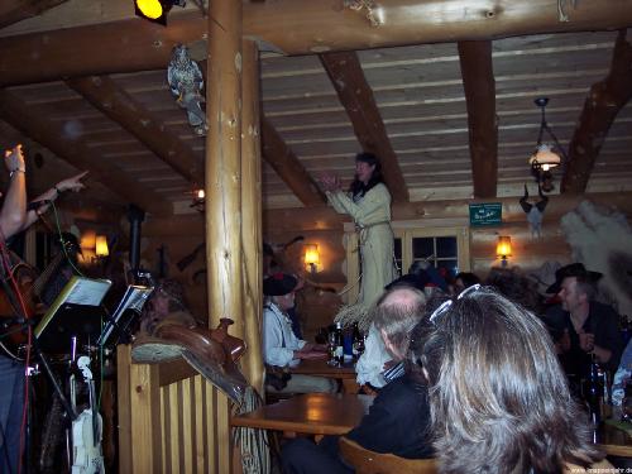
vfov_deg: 36.8
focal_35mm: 39
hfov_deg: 47.9
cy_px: 237
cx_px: 316
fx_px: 712
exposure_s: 1/60
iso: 100
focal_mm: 8
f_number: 2.8
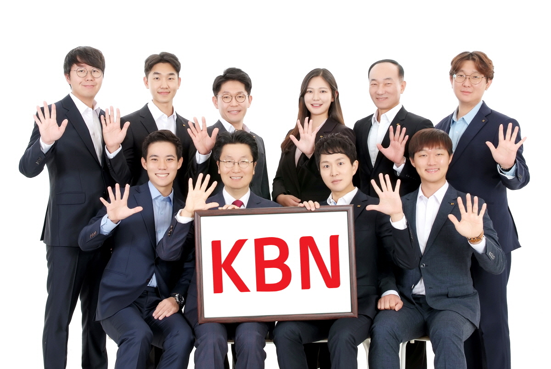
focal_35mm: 51
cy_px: 184
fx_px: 781
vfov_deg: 26.5
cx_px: 276
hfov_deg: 38.8
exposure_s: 1/125
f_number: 8
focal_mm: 34
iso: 100
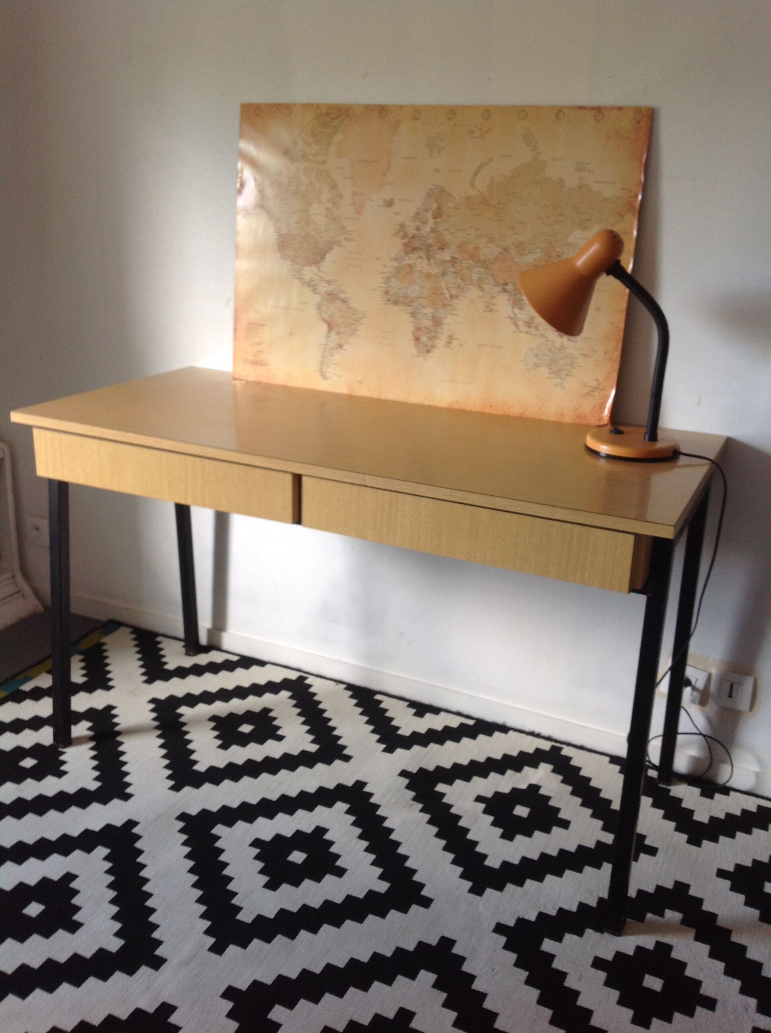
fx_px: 1042
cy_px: 516
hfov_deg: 40.6
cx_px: 386
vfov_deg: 52.7
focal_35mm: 35
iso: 64
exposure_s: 1/30
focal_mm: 4.28
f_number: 2.4
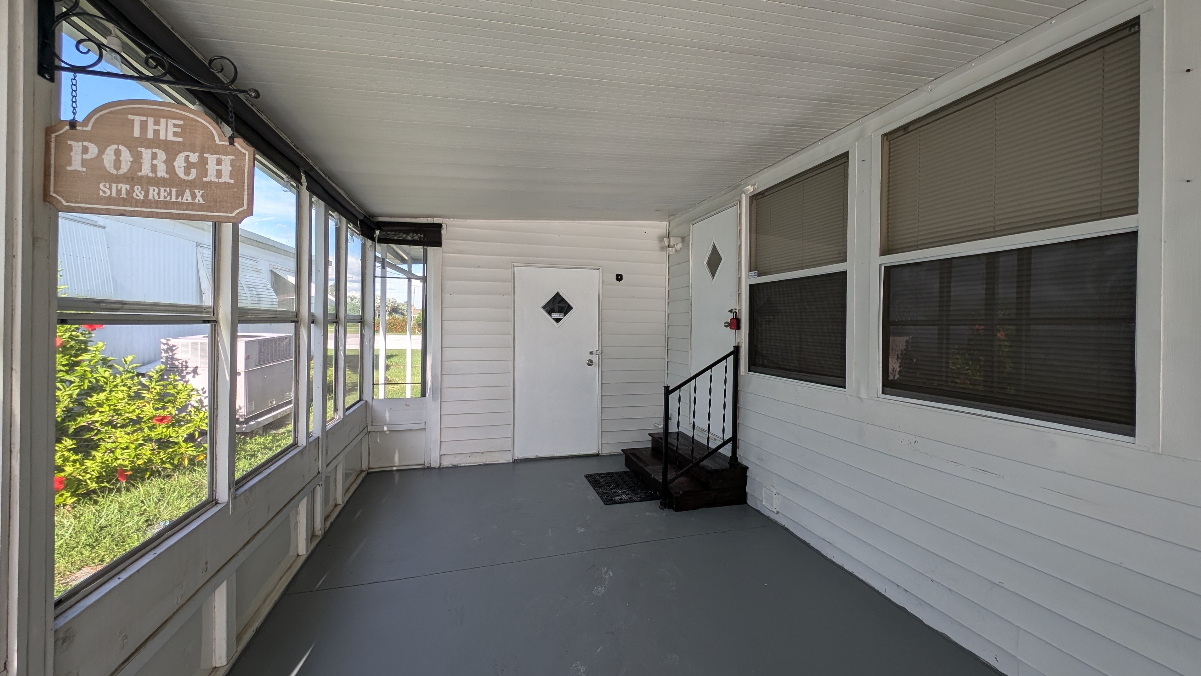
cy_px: 326
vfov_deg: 74.3
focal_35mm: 14
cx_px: 631
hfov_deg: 106.7
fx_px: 446
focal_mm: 2.23
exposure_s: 1/423
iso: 51
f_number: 1.95
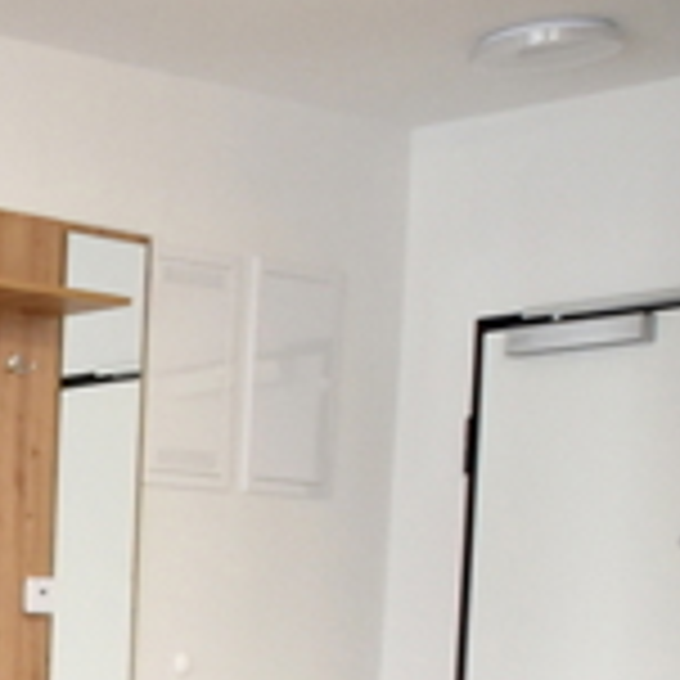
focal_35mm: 101
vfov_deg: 16.2
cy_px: 928
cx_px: -1148
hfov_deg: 12.1
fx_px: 2245
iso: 220
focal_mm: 10
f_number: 4.5
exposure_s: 1/30
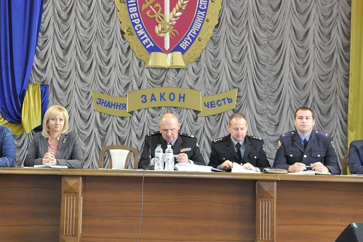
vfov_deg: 14.9
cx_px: 171
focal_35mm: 92
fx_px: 928
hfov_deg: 22.1
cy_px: 90
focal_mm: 42
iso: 1250
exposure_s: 1/50
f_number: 4.8
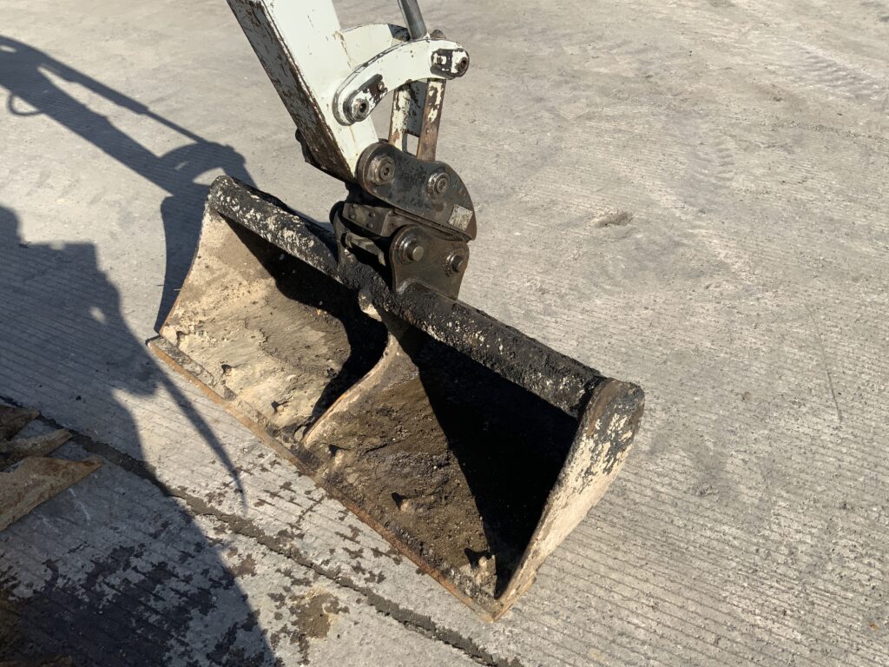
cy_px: 334
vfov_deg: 48.2
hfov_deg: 61.7
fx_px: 745
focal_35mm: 29
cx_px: 444
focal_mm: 3
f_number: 1.8
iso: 16
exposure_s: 1/1730
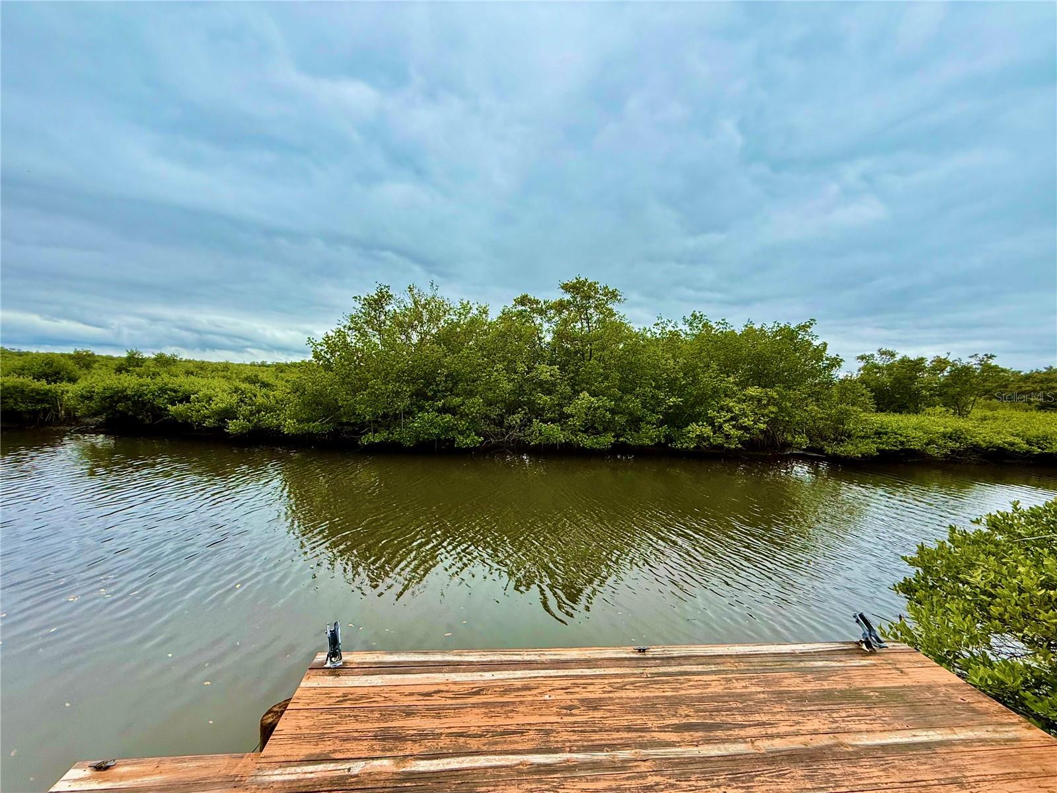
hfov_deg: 102.1
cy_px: 396
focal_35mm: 14
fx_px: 427
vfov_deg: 85.7
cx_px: 528
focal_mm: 2.22
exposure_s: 1/549
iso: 50
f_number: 2.2
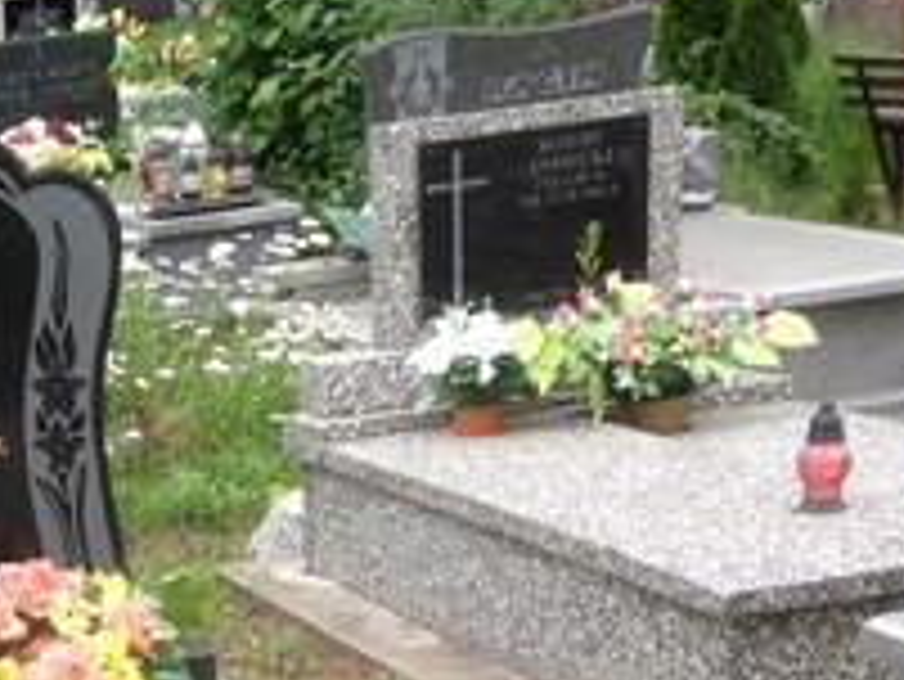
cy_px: 1013
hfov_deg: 17.6
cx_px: -252
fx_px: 2744
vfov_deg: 13.3
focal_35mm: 105
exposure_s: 1/343
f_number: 2.4
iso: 50
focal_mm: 4.12
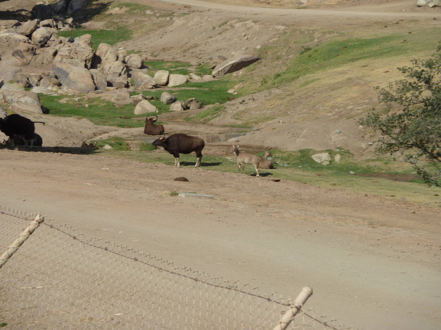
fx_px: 2497
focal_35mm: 196
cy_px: 165
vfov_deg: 7.6
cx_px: 220
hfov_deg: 10.1
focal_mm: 32.1
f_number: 5.6
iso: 80
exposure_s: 1/640
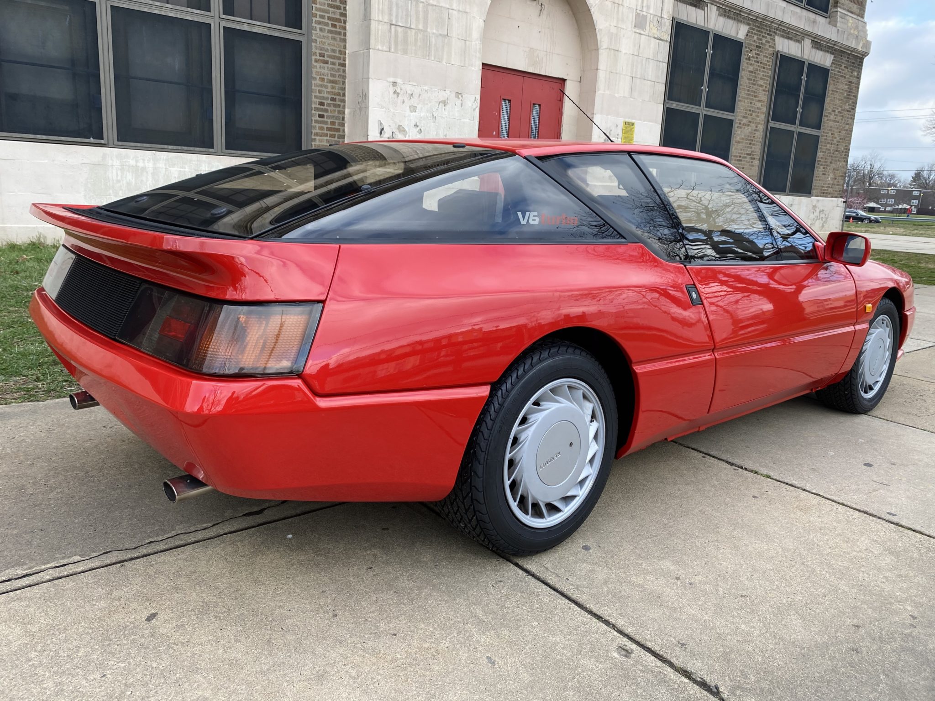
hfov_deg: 67.3
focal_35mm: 26
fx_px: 702
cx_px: 468
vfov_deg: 53.1
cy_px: 350
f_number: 1.8
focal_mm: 4.25
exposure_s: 1/287
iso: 32
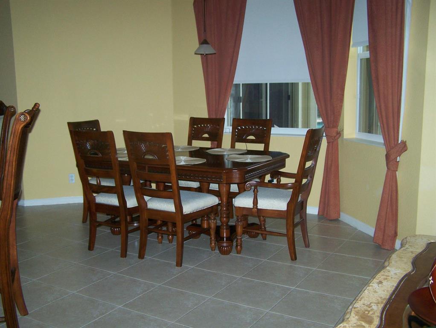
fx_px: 479
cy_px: 164
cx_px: 218
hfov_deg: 48.9
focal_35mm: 38
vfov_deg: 37.8
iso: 160
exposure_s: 1/60
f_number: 2.8
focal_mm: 6.3
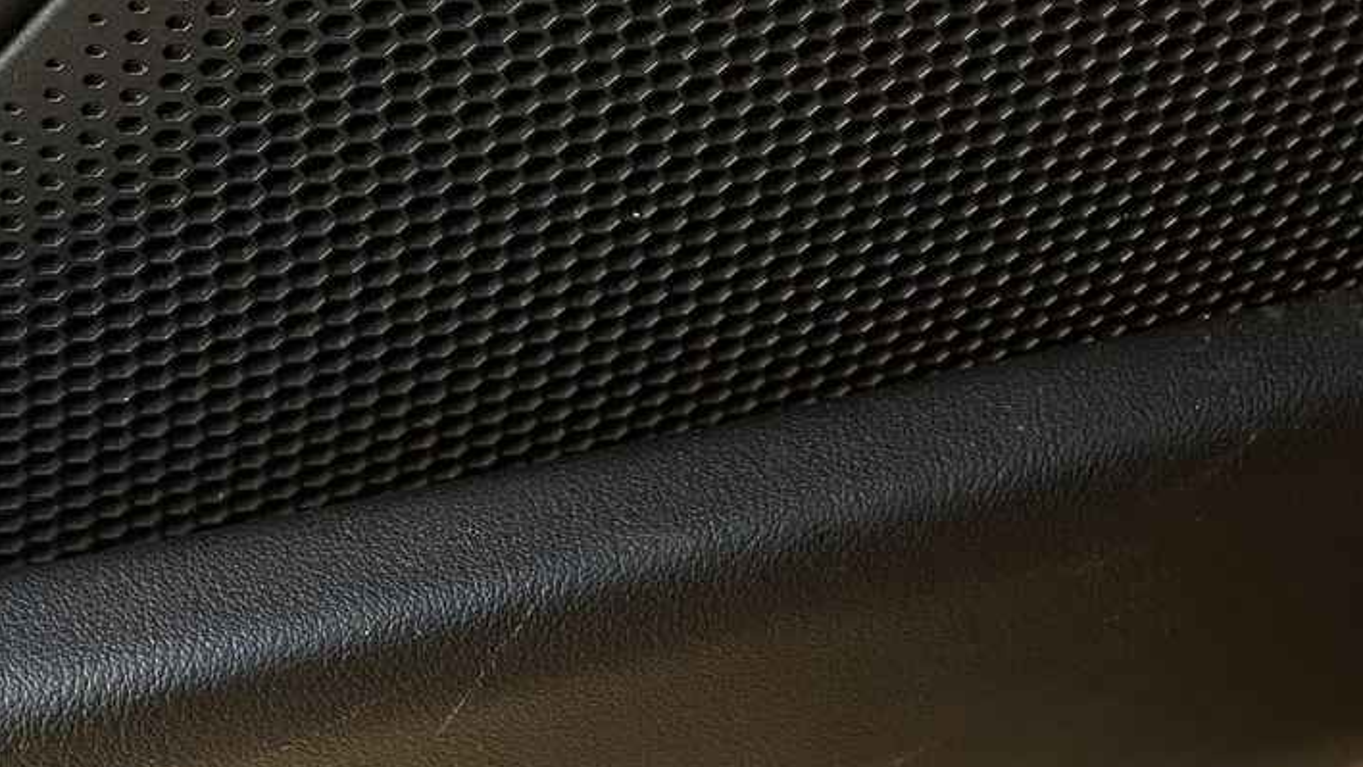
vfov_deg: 18.8
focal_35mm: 62
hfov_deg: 33.5
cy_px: -40
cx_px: 904
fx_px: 2241
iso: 80
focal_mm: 3.99
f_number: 1.8
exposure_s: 1/69
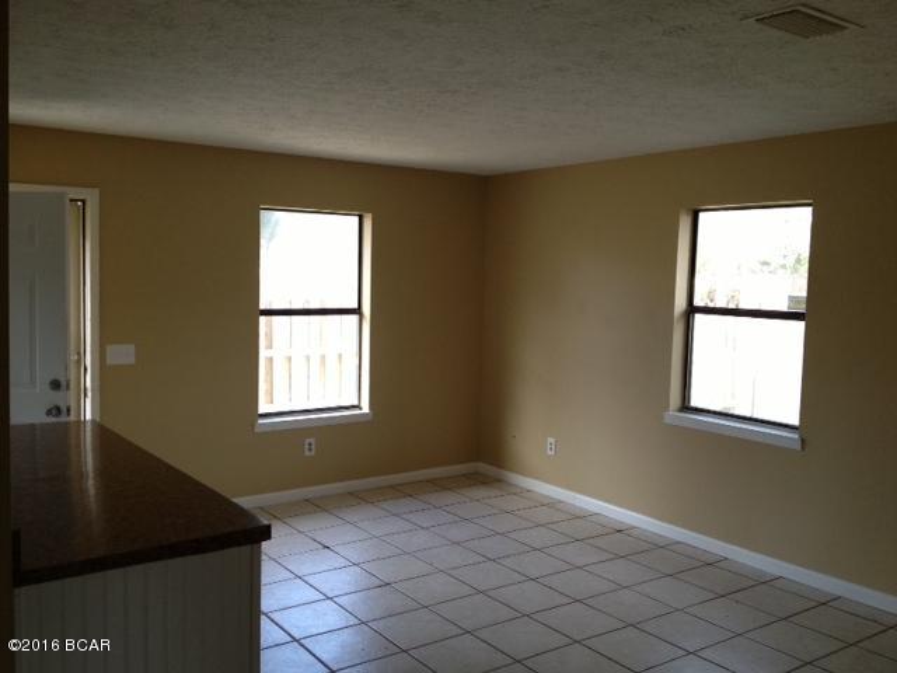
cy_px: 336
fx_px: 907
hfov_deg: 52.6
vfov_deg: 40.7
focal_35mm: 35
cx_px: 448
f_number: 2.4
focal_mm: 4.28
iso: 100
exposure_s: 1/120
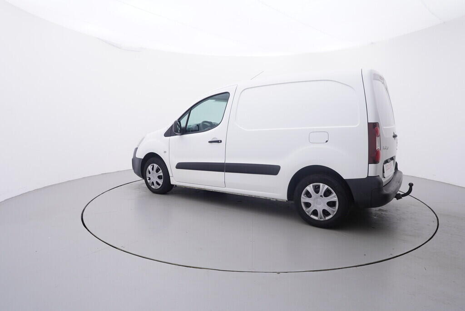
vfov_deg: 56.2
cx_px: 232
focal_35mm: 22
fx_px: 291
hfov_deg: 77.3
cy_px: 156
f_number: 5
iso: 200
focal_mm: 15
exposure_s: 1/80
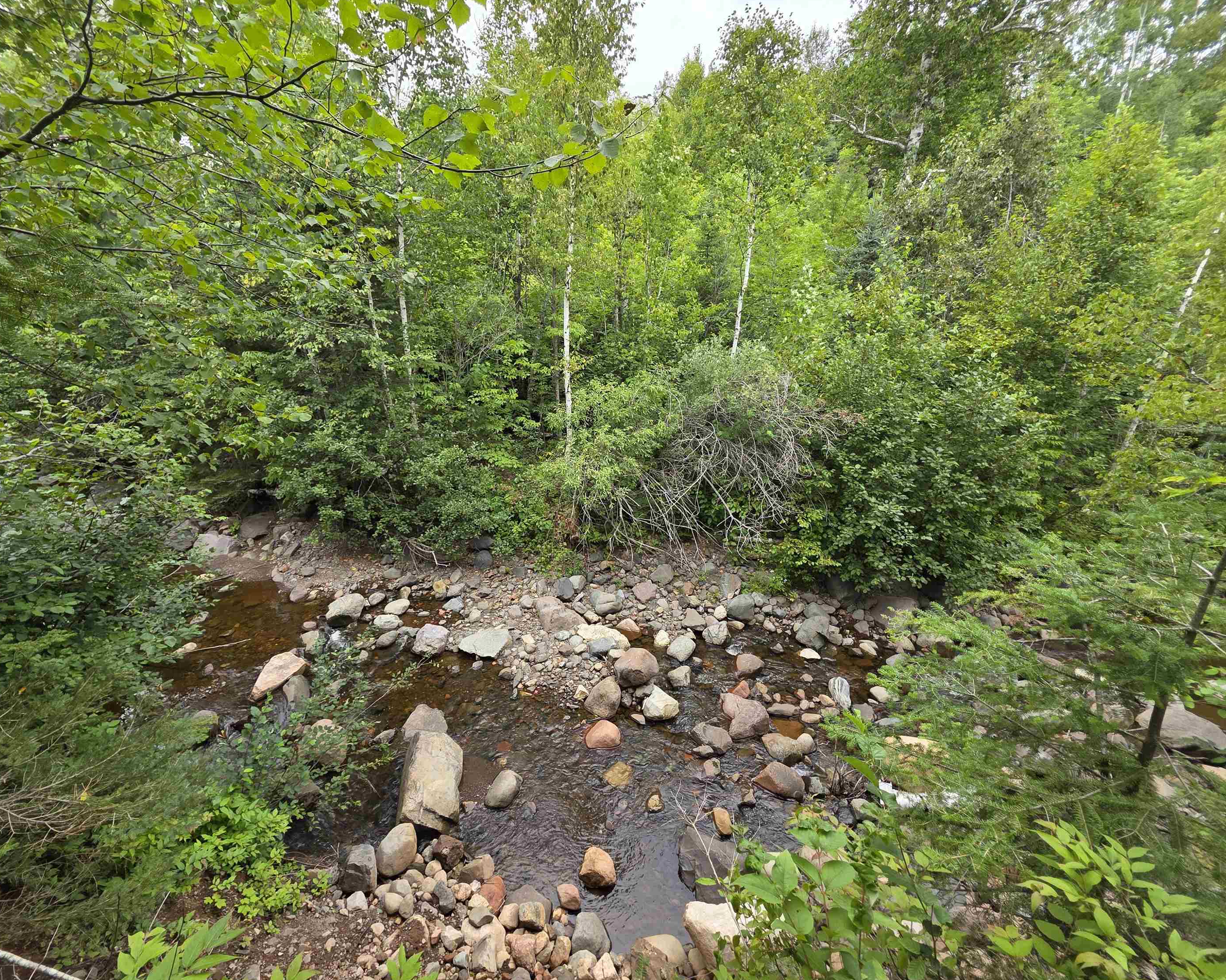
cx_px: 565
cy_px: 476
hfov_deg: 100.5
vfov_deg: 88.0
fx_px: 508
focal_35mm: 14
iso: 40
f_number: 1.9
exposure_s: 1/294
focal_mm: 2.2
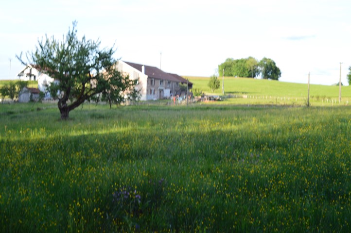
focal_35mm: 51
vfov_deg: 26.4
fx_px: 497
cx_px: 176
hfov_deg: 38.9
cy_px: 116
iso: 400
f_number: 9
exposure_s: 1/160
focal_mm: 34
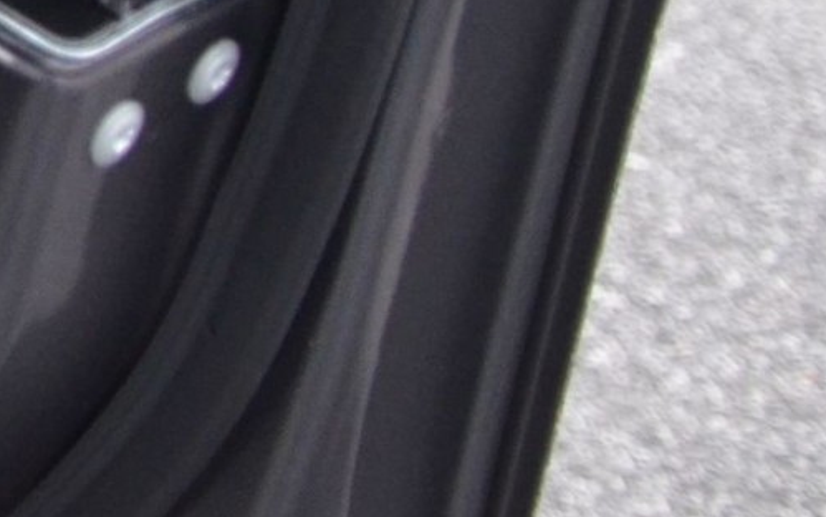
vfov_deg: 7.9
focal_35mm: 153
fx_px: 3445
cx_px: -1139
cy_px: -782
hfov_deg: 11.4
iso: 1600
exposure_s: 1/50
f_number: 2.8
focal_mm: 20
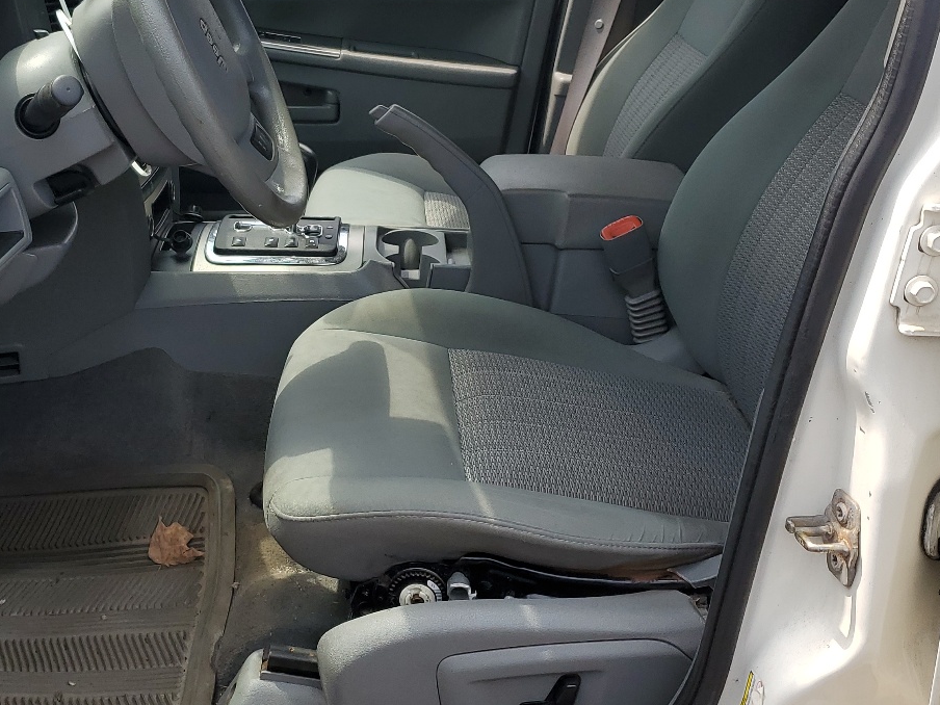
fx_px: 1249
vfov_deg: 31.4
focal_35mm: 46
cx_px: 327
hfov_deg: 40.8
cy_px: 282
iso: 50
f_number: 1.5
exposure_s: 1/1429
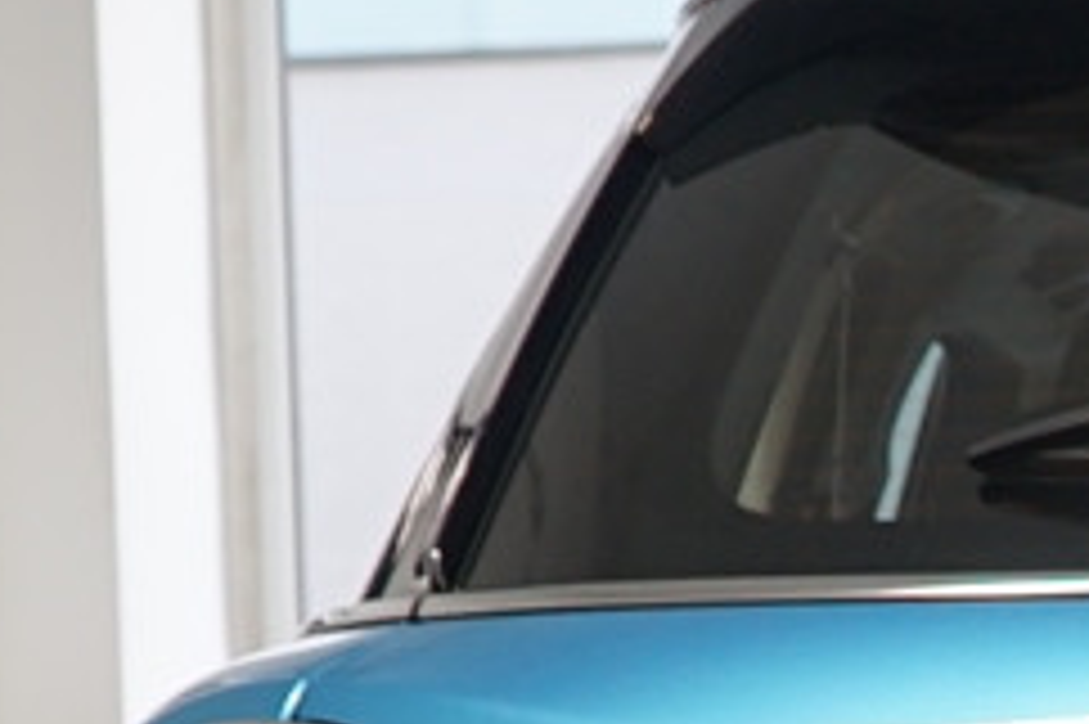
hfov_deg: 12.0
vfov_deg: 8.1
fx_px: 4957
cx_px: 1624
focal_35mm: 164
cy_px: 1207
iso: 400
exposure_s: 1/60
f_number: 4
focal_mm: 21
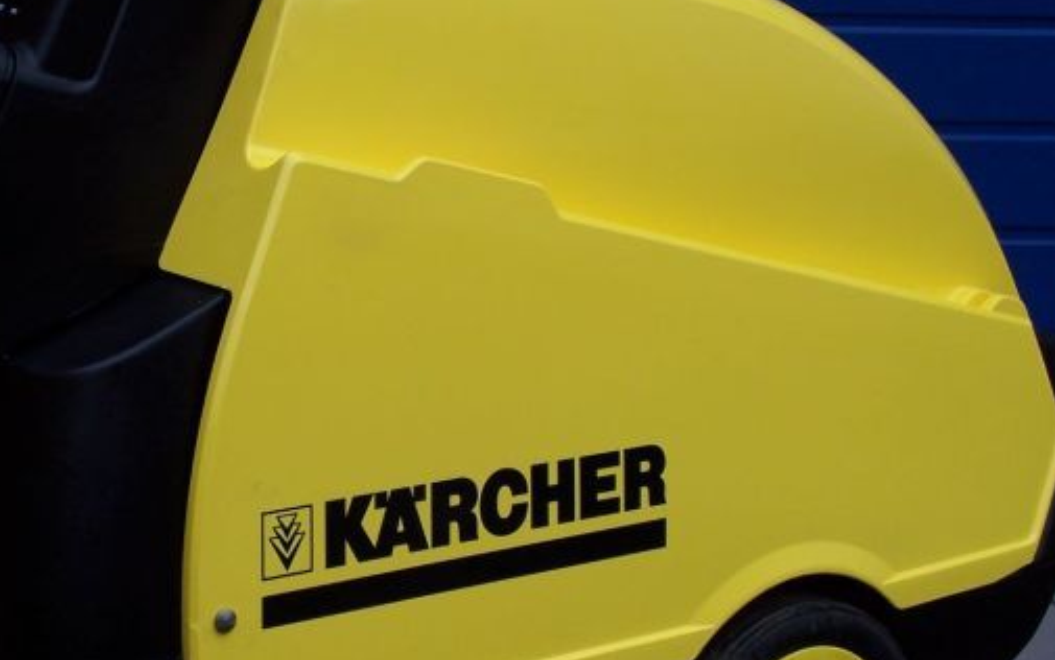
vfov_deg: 13.9
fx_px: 2704
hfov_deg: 22.0
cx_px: 318
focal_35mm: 94
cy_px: 326
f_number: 3.2
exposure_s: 1/125
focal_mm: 9.3
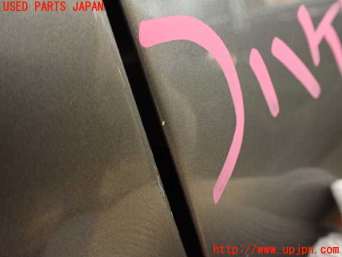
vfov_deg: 44.2
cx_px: 171
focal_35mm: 32
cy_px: 128
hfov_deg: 56.8
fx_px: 316
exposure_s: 1/30
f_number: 2.4
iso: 400
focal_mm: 5.79
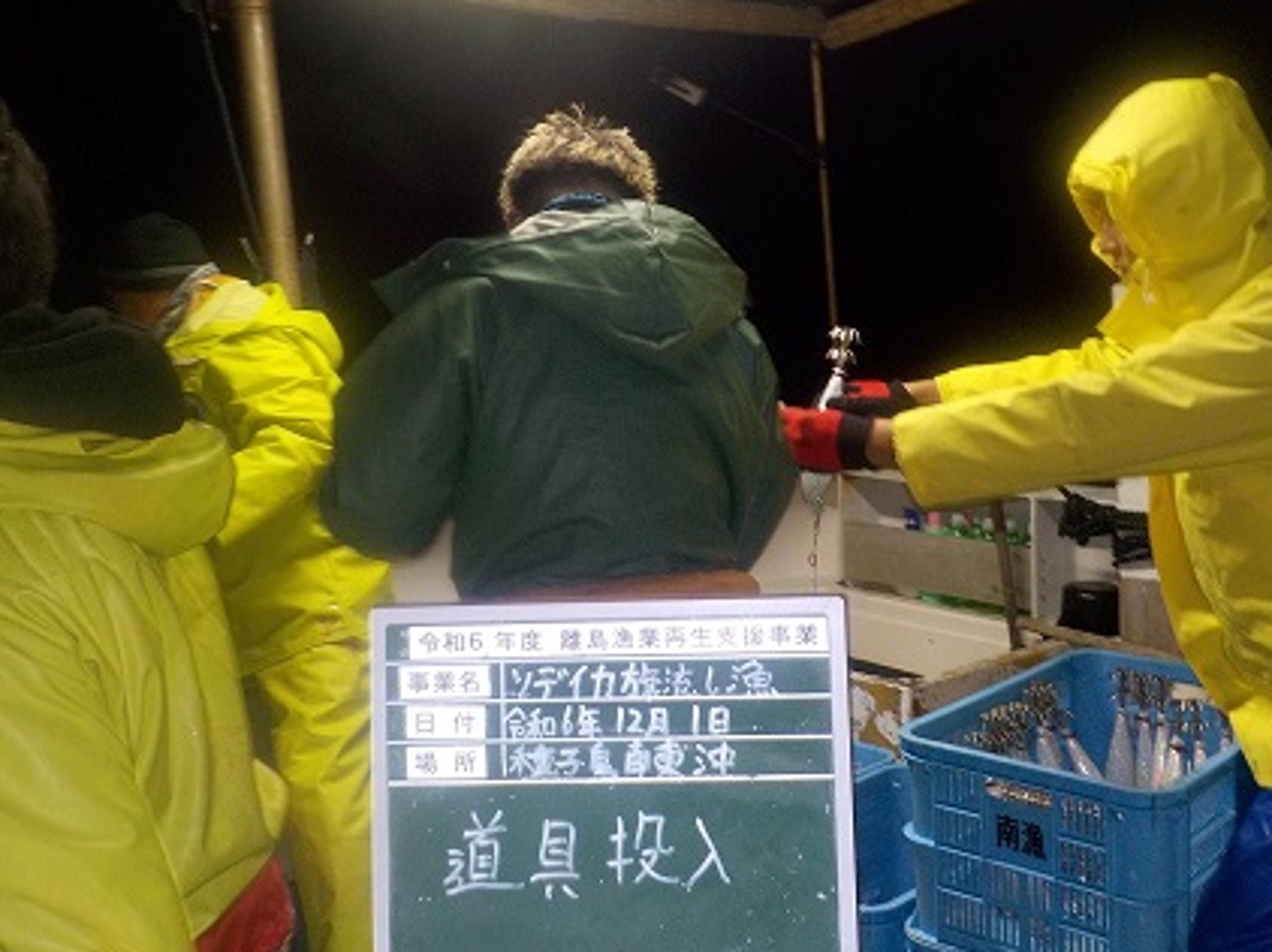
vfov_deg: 38.5
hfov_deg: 50.2
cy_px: 395
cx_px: 621
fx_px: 1359
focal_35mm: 37
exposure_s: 1/30
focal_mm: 4.1
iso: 200
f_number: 3.3
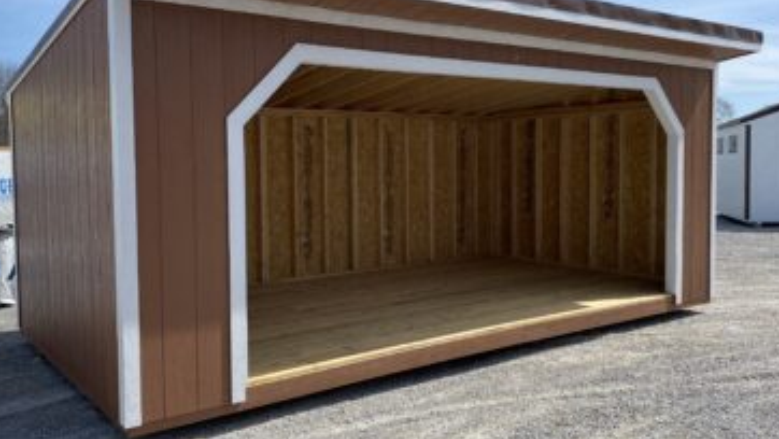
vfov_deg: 34.7
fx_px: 703
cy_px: 194
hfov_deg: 58.0
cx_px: 365
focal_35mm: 34
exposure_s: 1/2817
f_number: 1.8
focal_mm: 4.25
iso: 32
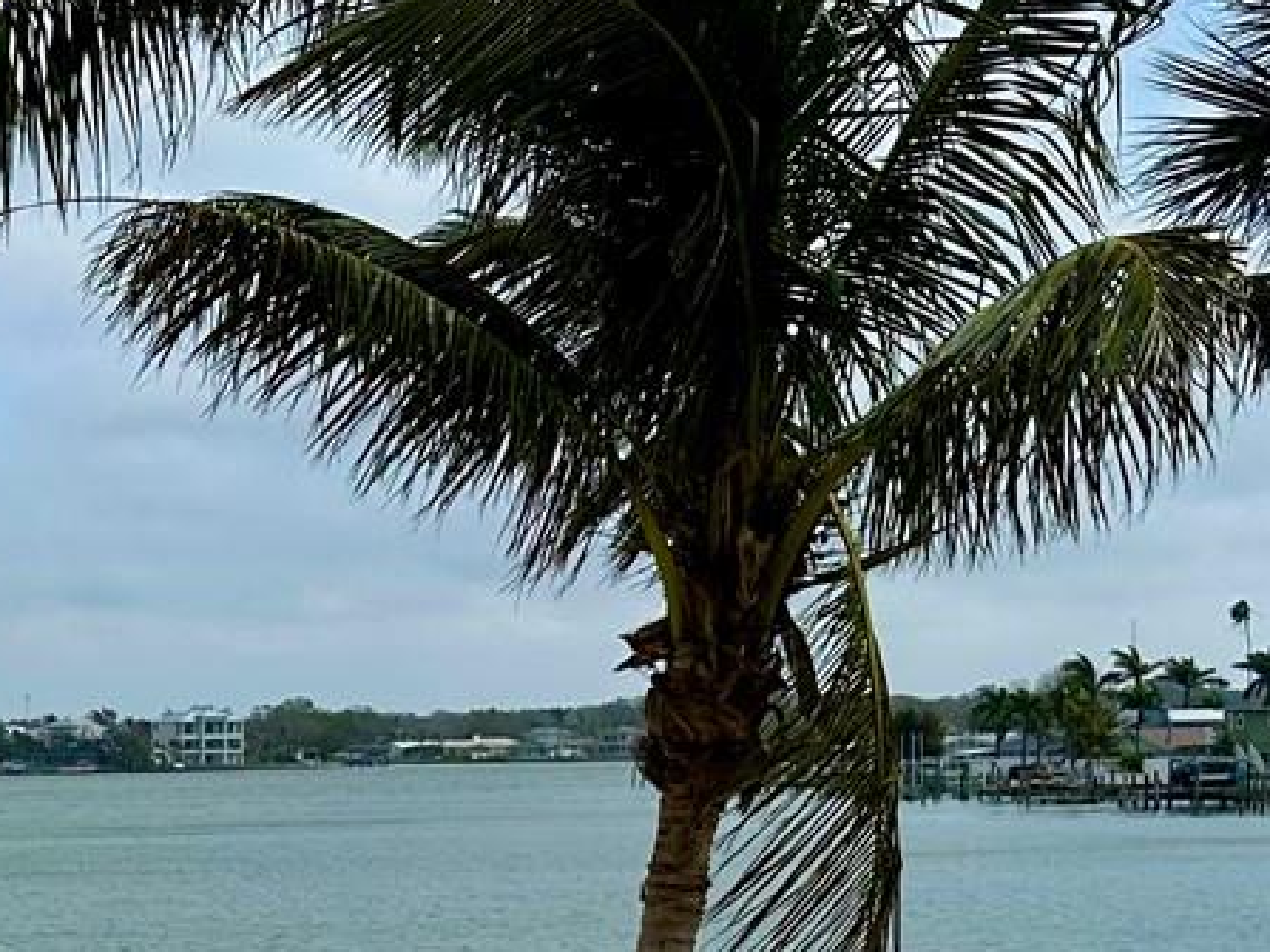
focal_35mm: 86
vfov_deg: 16.4
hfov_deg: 21.7
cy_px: 1168
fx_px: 3154
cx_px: -82
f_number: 1.78
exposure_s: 1/8929
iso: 80
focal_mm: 6.86
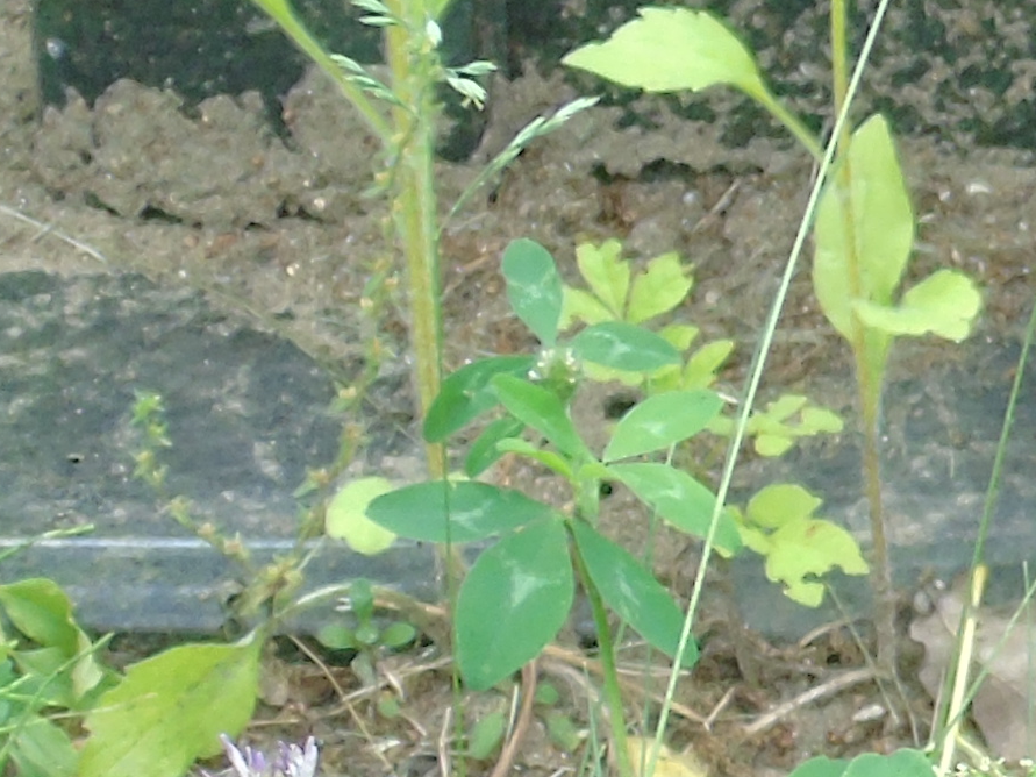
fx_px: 14184
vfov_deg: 3.1
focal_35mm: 474
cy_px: 585
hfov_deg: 4.1
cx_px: 2664
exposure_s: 1/50
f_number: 4.1
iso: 80
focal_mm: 15
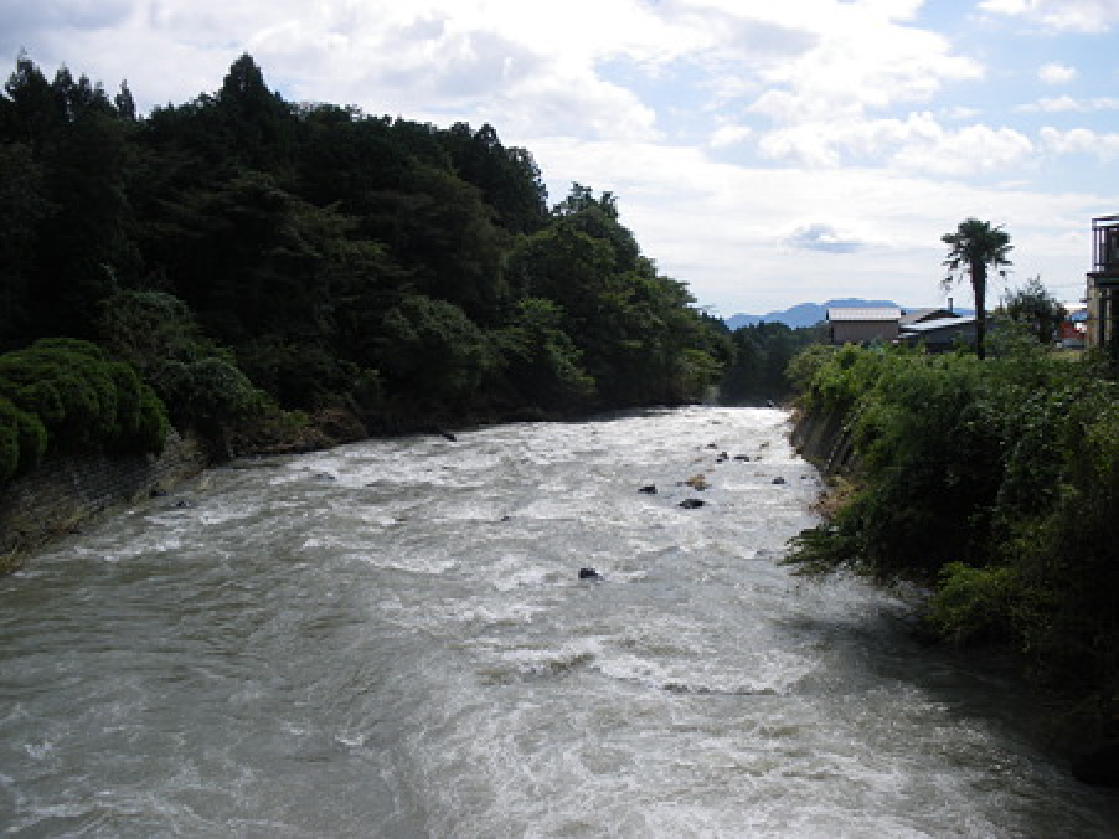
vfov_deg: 39.6
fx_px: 1163
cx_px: 560
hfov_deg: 51.4
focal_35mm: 36
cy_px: 420
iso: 64
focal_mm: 6.3
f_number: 5.4
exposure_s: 1/400
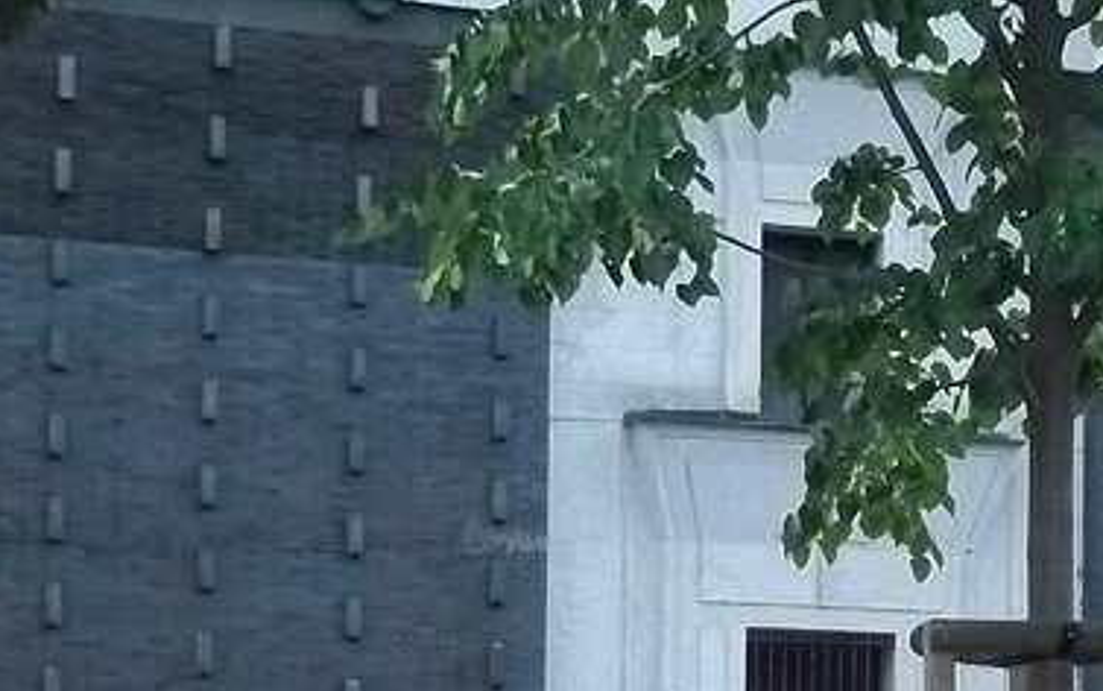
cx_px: 881
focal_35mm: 108
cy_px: 846
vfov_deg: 11.9
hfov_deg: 19.1
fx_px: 3248
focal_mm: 5.7
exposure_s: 1/30
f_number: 2.9
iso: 400
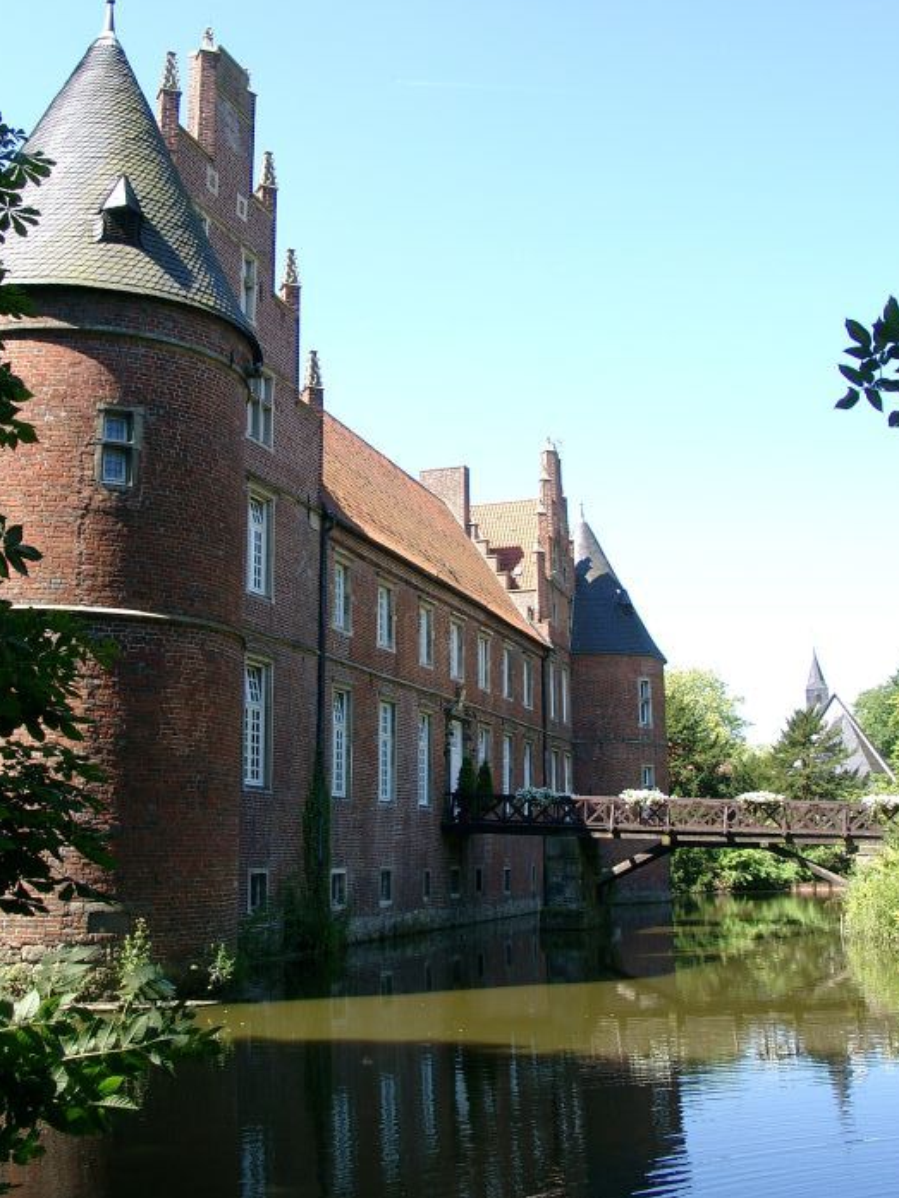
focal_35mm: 39
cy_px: 550
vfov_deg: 47.8
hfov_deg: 36.8
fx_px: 1350
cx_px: 394
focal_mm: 7.13
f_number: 4
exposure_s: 1/210
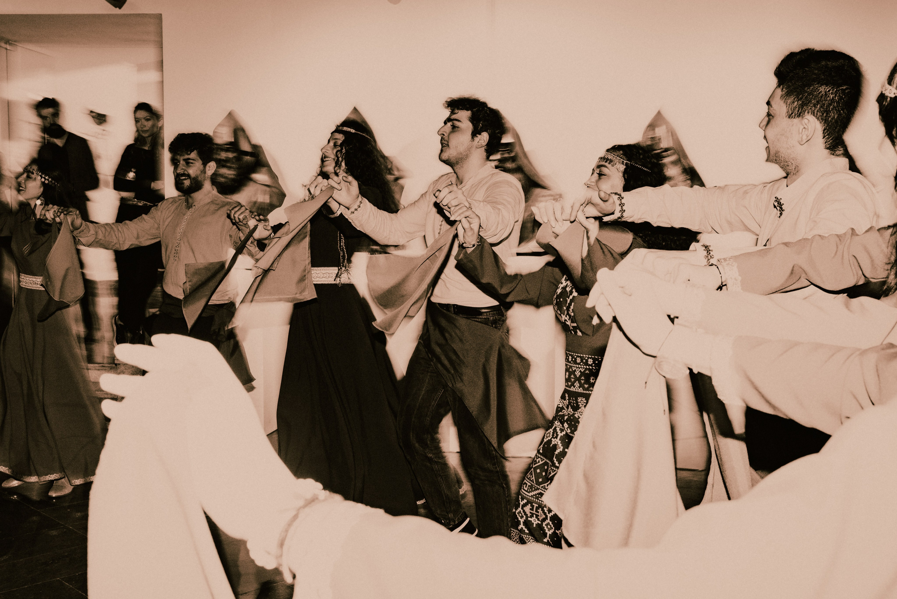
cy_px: 300
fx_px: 1022
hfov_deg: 47.4
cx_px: 448
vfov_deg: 32.7
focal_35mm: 41
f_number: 11
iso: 1600
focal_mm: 41
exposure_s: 1/15
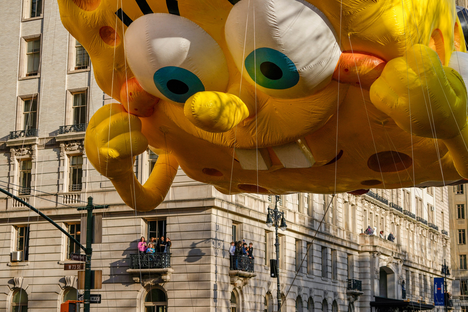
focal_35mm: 70
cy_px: 156
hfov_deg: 28.8
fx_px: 910
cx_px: 234
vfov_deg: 19.5
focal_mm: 70
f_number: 3.5
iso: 250
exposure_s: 1/4000
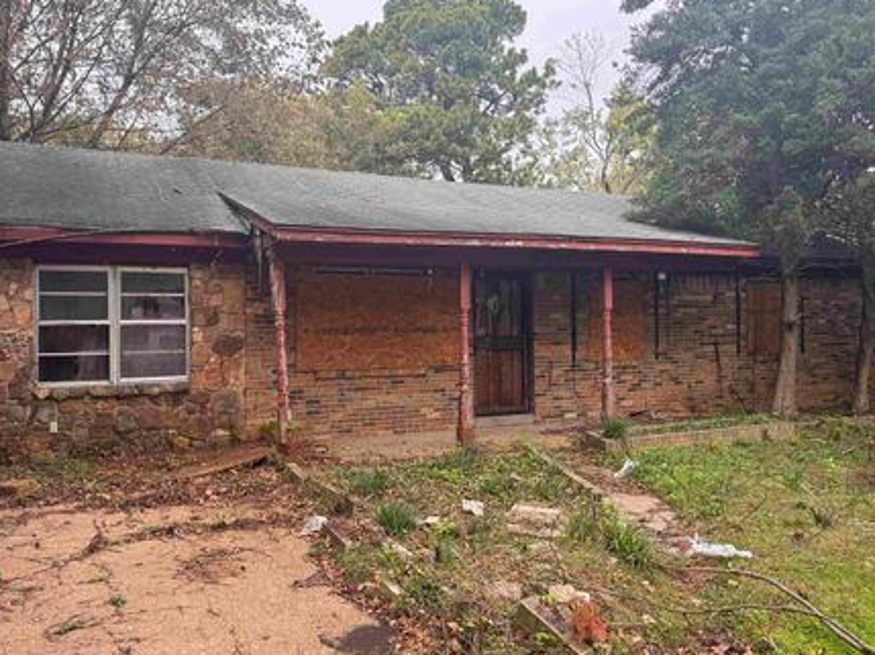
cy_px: 321
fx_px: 707
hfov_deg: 63.4
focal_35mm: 28
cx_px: 408
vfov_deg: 49.7
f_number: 1.78
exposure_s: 1/358
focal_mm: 6.76
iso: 80
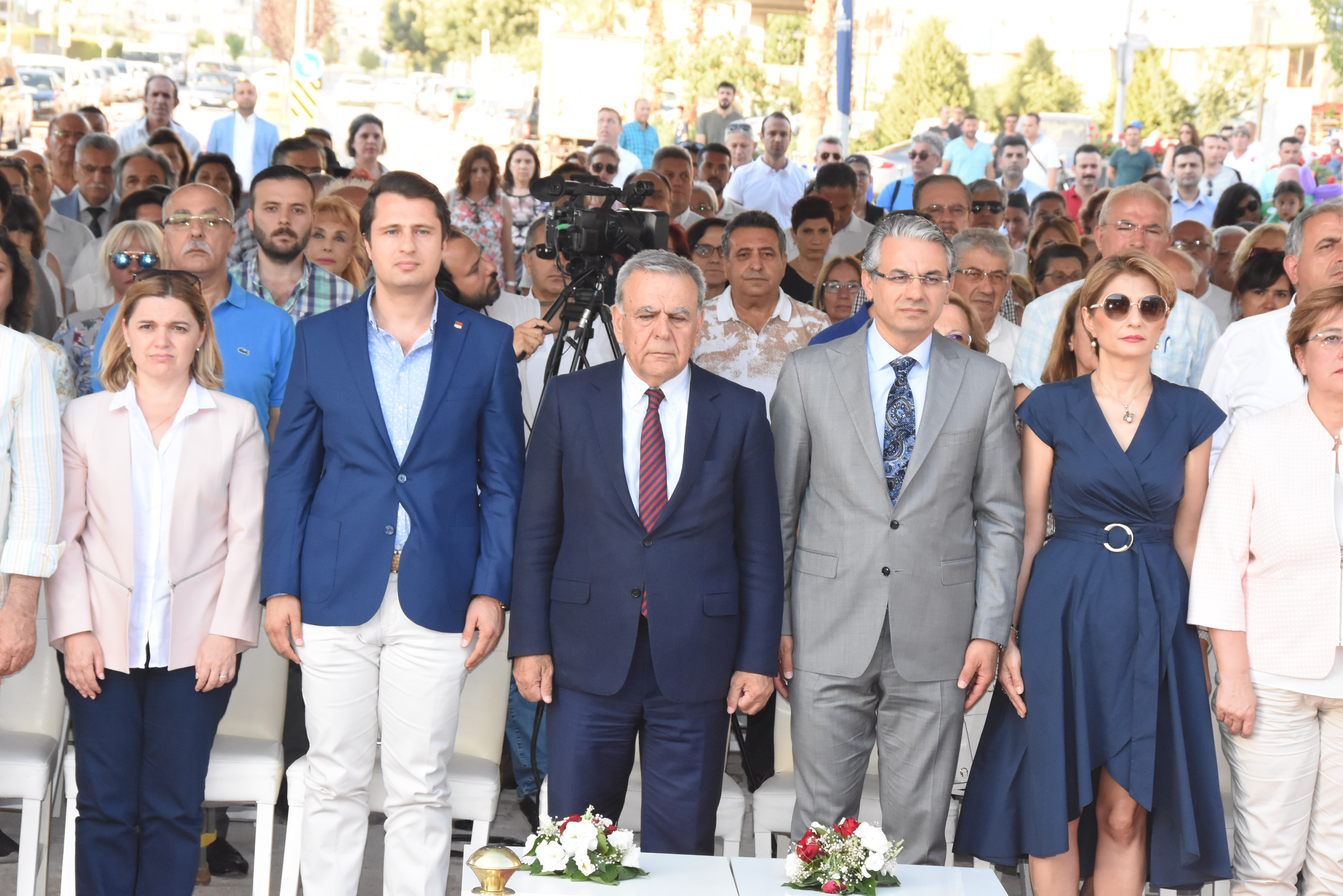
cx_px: 672
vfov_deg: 11.4
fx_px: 4478
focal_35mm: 120
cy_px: 448
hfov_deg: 17.1
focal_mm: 80
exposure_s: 1/250
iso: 2500
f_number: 10
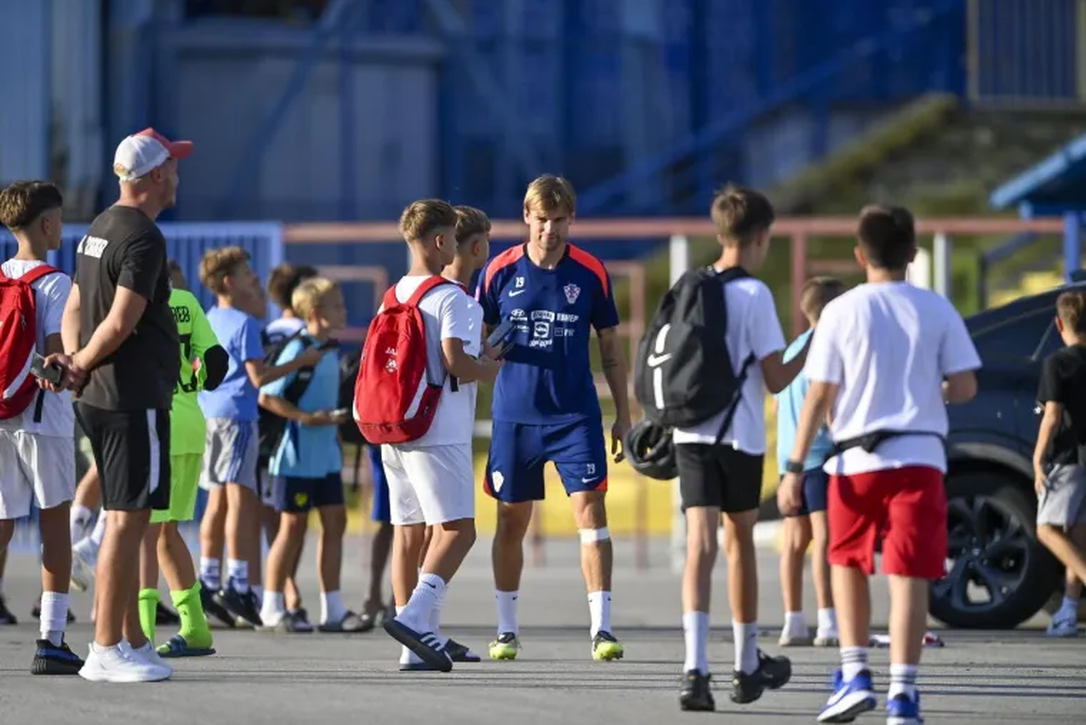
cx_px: 543
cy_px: 362
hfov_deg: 5.2
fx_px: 12068
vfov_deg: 3.4
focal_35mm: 400
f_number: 2.8
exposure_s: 1/2000
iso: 125
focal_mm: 400
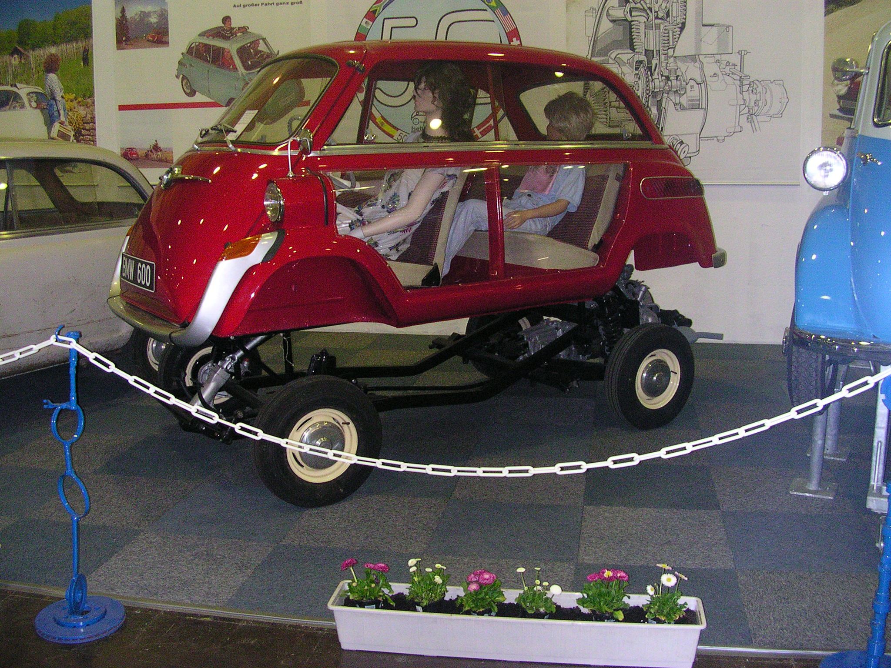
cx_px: 446
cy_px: 334
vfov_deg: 38.7
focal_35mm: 37
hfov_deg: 50.1
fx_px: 952
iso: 400
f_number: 2.7
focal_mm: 5.6
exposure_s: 1/60
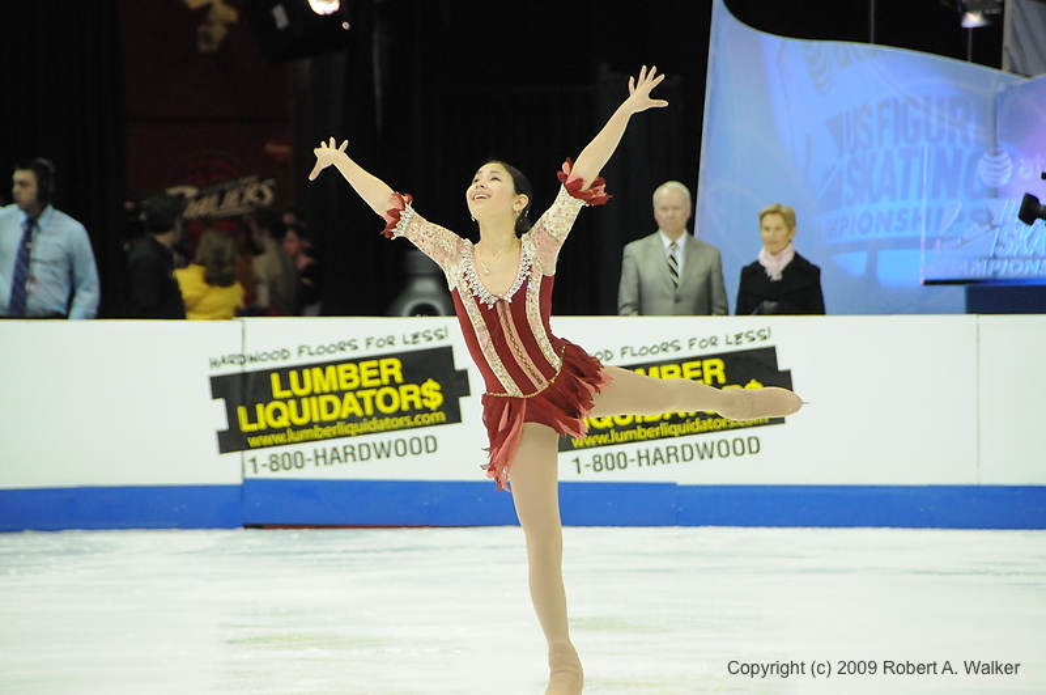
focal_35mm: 300
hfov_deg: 6.9
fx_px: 8704
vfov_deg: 4.6
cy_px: 348
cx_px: 523
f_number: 5.6
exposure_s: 1/500
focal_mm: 200
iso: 3200
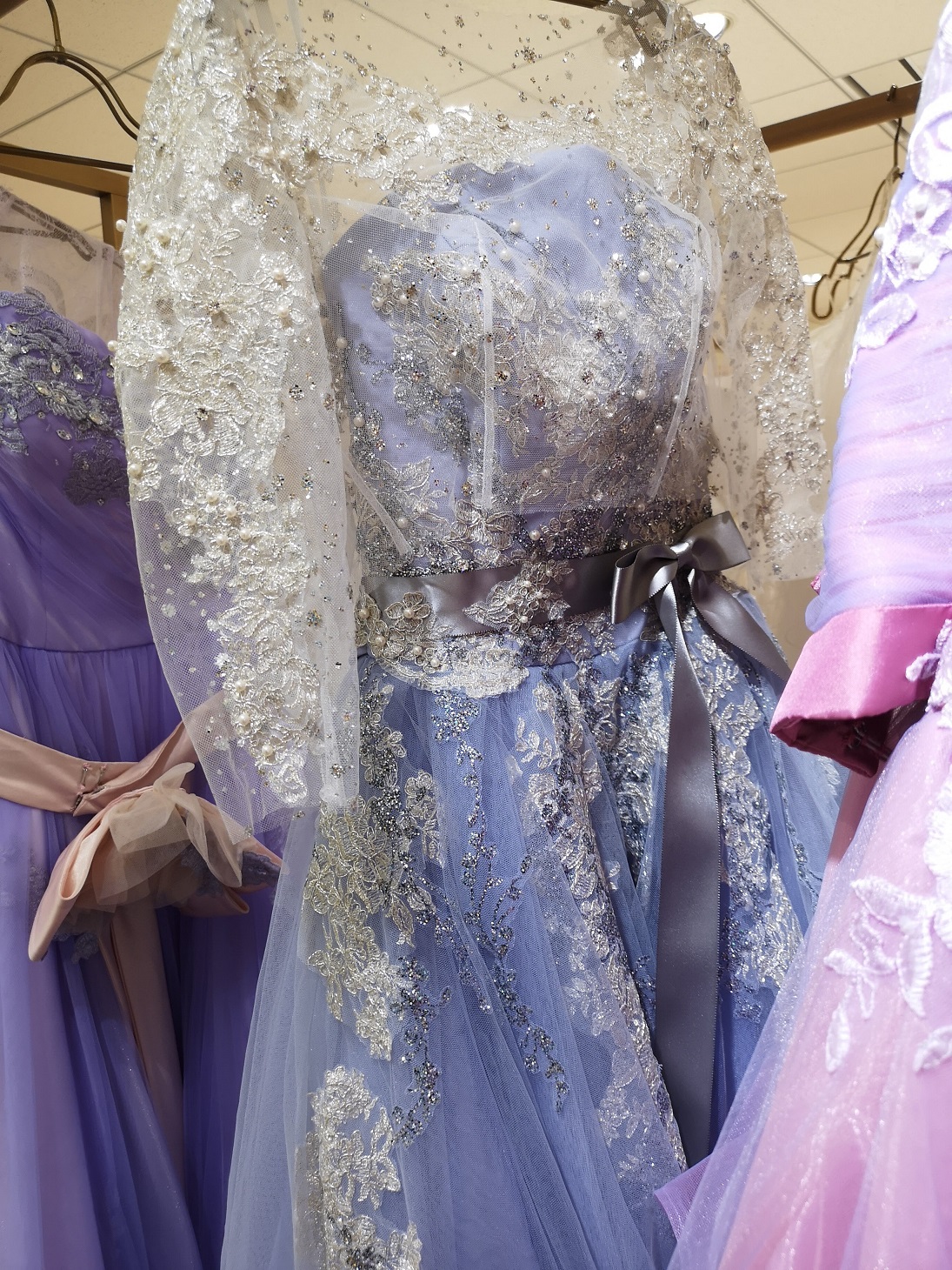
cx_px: 476
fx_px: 990
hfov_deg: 51.4
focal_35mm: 27
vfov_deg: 65.3
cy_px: 635
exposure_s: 1/120
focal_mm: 3.95
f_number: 1.8
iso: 80
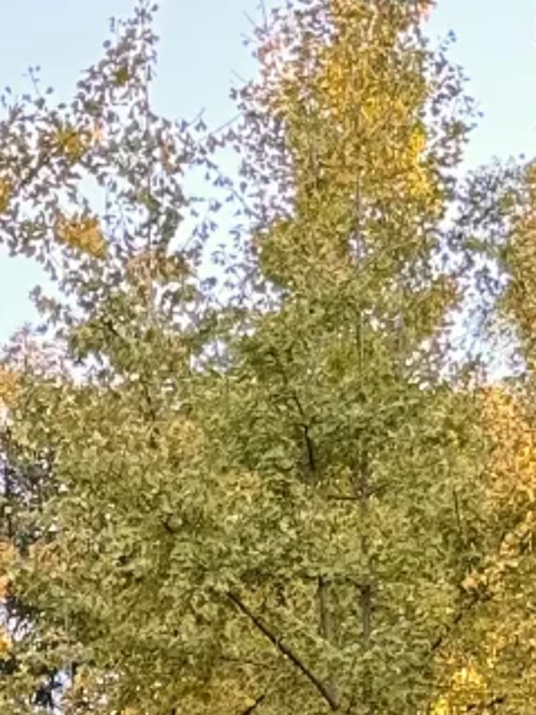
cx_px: 58
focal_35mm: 217
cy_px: 1269
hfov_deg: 6.8
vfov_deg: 8.8
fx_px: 4483
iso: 100
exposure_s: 1/472
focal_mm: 6.76
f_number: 1.78
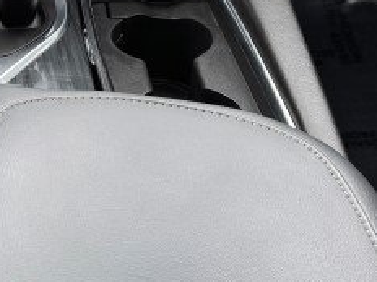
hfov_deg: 18.1
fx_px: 1154
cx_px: 11
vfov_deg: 13.5
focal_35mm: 106
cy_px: -71
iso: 64
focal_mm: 6.76
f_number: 1.78
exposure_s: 1/185
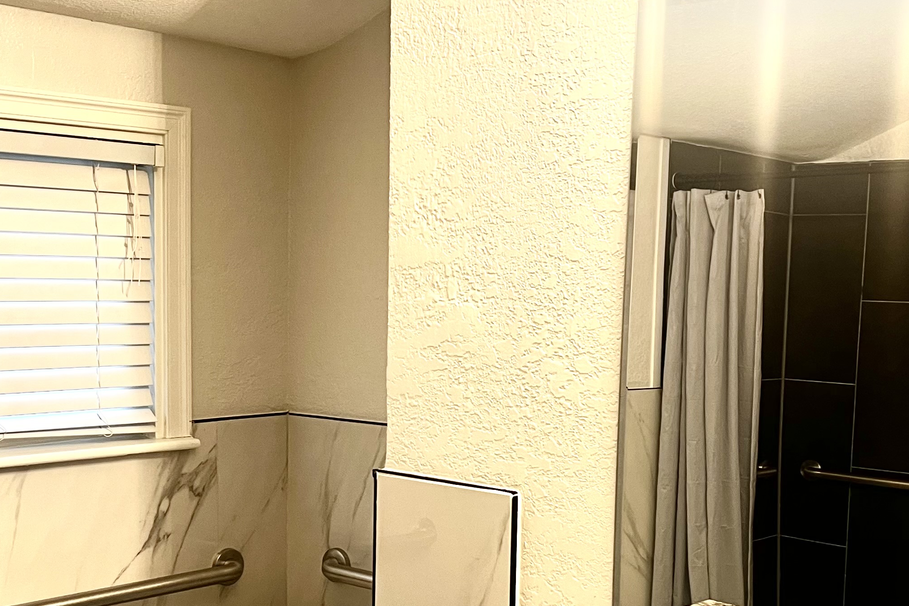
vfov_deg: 24.8
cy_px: 442
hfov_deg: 36.9
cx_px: 441
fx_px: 1363
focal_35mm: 54
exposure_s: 1/60
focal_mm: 5.7
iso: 80
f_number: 1.5
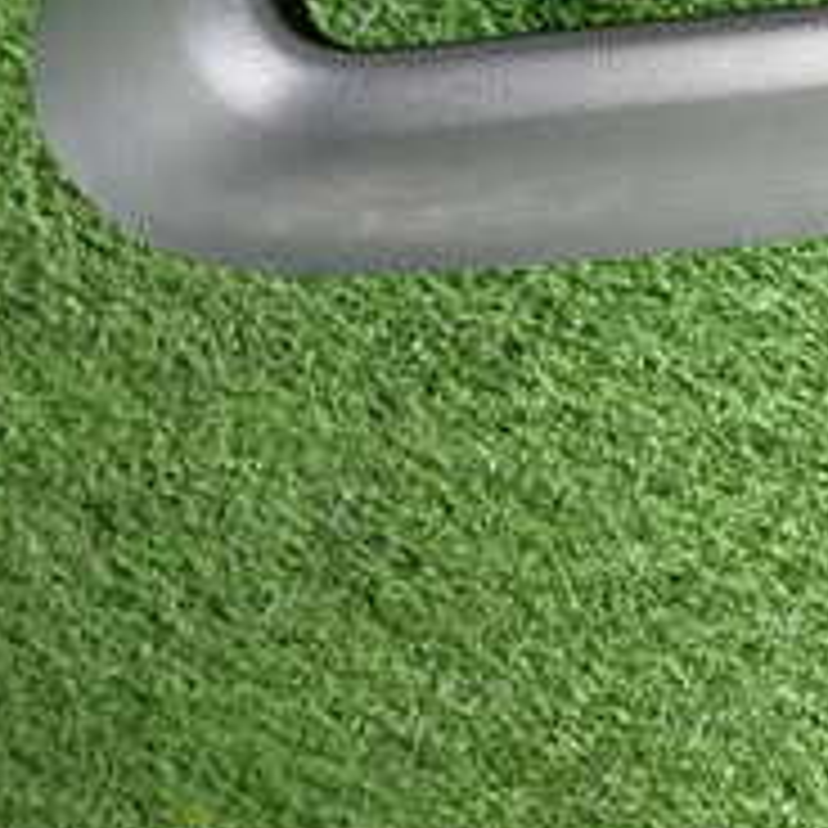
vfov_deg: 22.3
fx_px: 1948
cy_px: -144
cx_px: 1215
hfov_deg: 20.7
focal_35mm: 72
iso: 200
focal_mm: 4.5
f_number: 2
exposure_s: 1/80
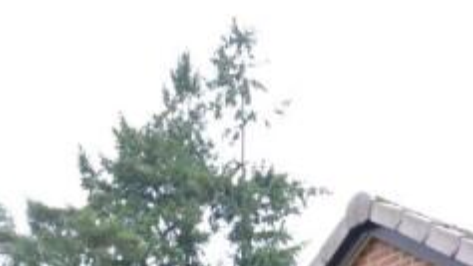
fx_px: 852
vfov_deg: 13.3
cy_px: 632
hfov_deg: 30.7
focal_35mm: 68
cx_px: 144
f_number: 8
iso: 400
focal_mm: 10
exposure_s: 1/60
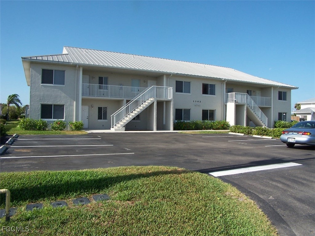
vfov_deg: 37.7
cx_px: 158
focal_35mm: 38
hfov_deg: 49.0
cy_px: 118
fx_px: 346
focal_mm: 6.3
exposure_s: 1/750
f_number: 4
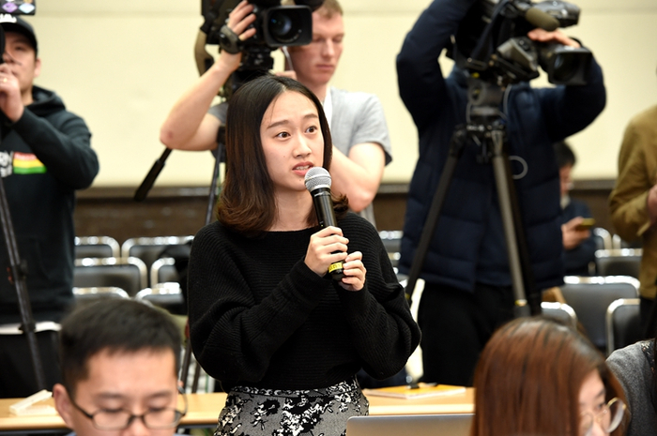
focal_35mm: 140
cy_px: 218
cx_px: 328
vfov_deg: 9.8
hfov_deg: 14.7
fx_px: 2552
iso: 2000
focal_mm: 140
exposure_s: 1/60
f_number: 5.6
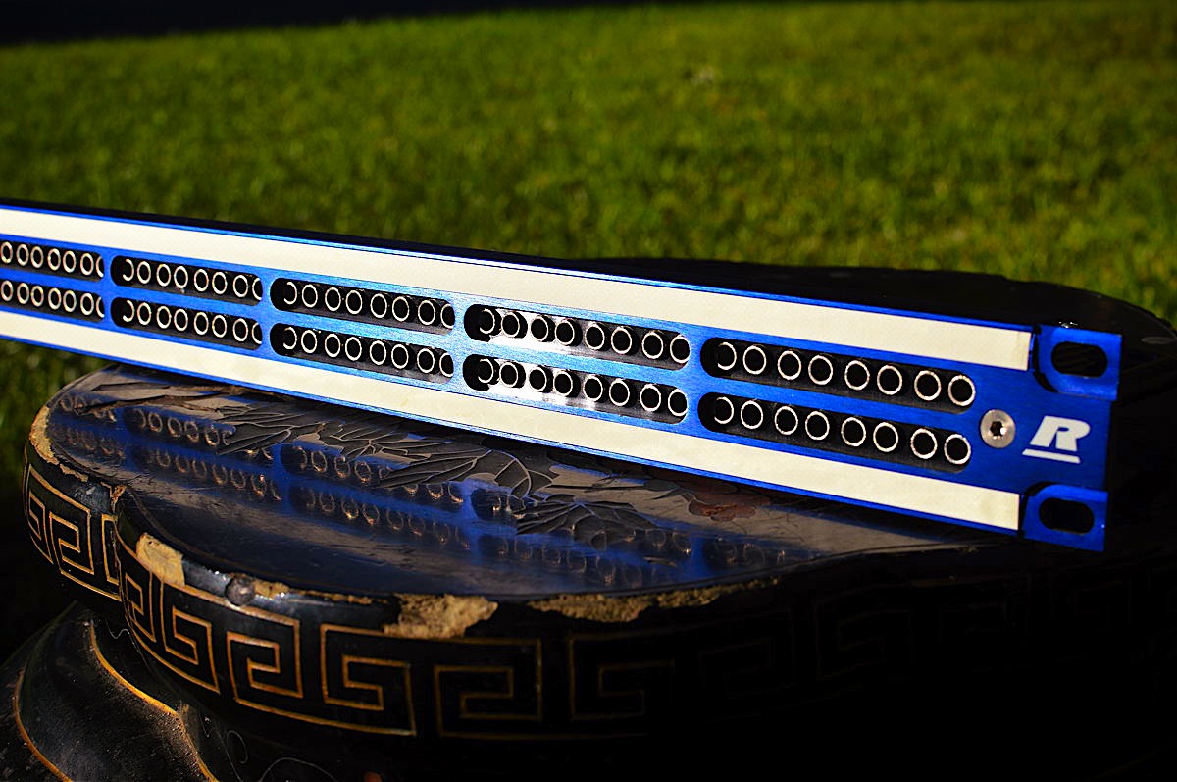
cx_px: 588
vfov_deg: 25.7
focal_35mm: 52
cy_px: 391
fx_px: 1714
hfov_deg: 37.9
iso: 100
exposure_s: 1/250
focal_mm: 35
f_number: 8
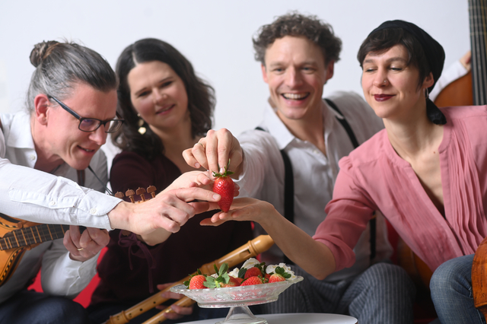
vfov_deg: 16.1
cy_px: 162
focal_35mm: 85
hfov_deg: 23.9
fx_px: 1149
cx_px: 244
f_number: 3.2
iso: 125
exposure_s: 1/160
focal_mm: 85
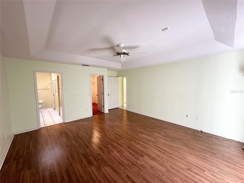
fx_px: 99
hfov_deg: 102.1
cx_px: 122
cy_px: 92
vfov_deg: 85.7
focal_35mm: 14
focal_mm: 2.22
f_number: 2.2
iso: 160
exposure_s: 1/60
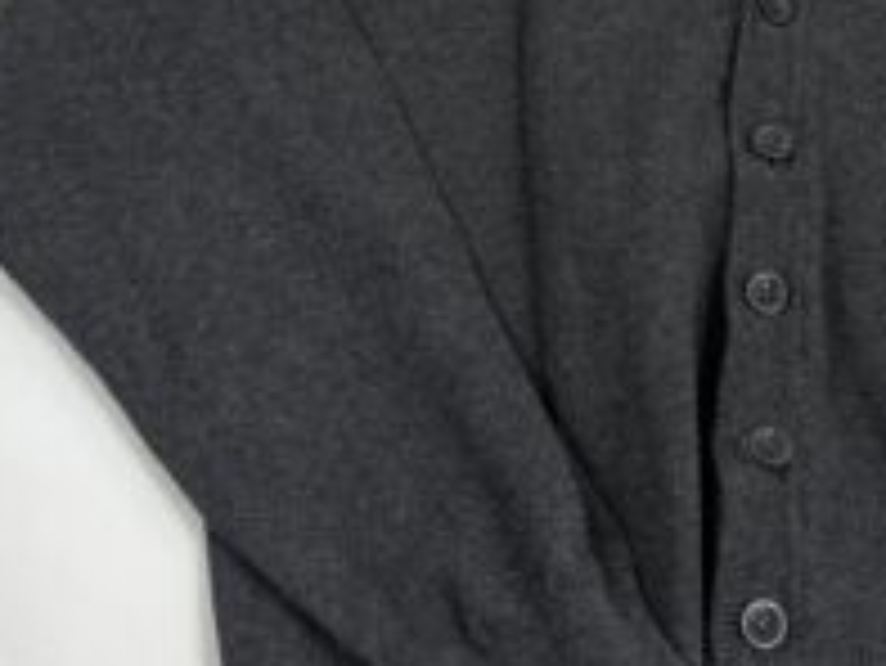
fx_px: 2023
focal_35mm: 79
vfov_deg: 18.2
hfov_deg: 24.2
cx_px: 742
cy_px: 9
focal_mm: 5.96
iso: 32
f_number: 1.6
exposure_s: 1/156
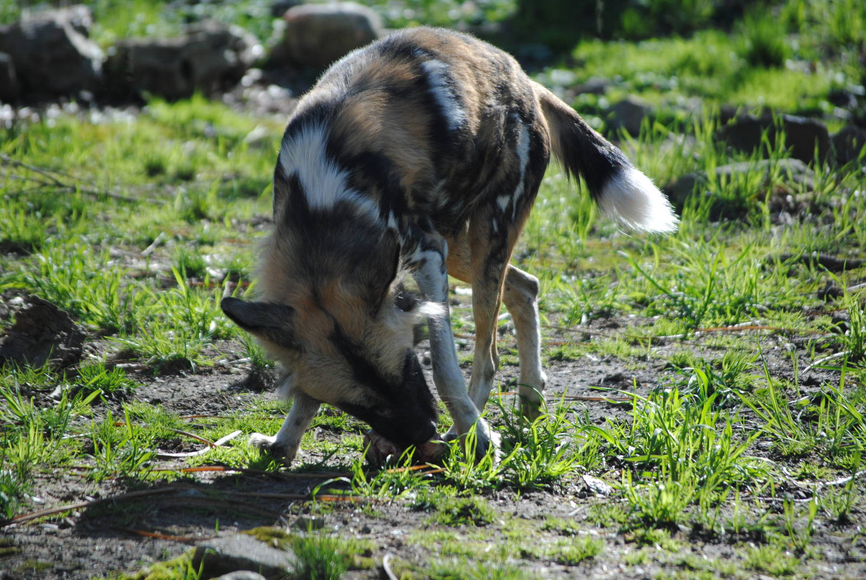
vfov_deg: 6.1
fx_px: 5419
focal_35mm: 225
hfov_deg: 9.1
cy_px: 290
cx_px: 433
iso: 280
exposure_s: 1/500
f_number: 5
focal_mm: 150
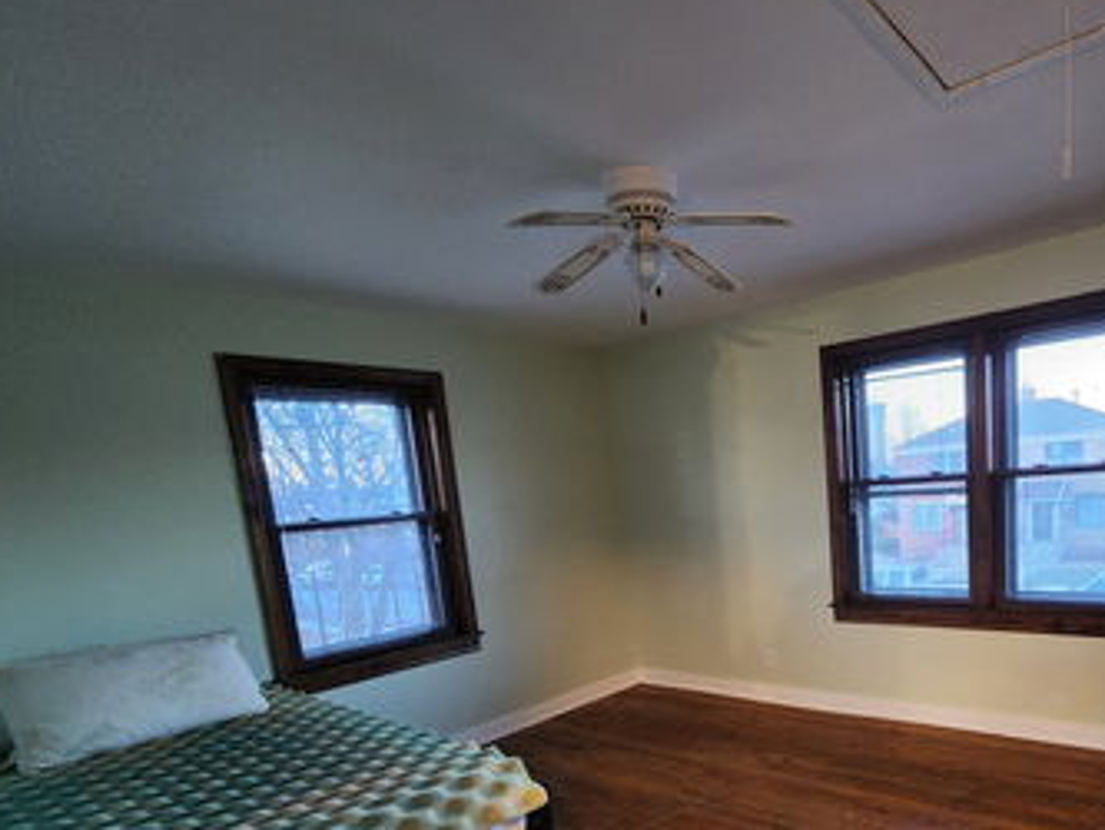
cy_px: 591
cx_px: 757
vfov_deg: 63.3
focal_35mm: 20
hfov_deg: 78.4
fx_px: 639
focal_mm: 2.2
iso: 640
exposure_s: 1/30
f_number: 2.2
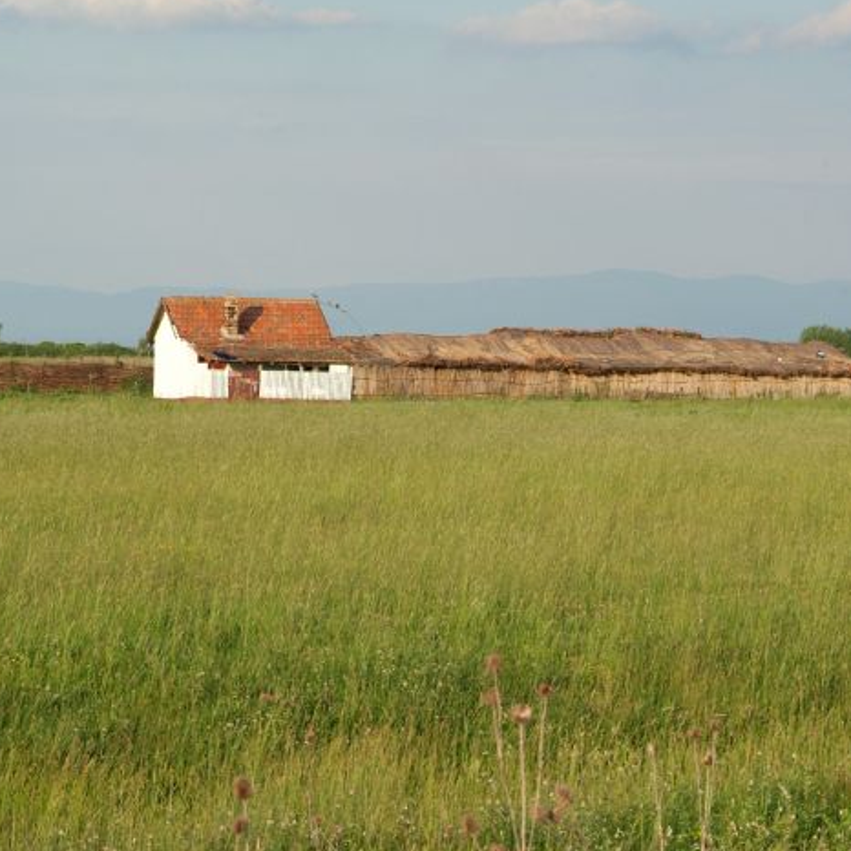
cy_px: 377
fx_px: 3977
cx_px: 526
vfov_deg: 12.2
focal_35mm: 143
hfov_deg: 12.2
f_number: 8
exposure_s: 1/250
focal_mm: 65
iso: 200
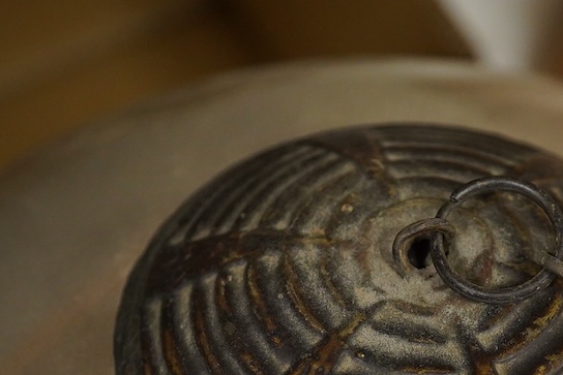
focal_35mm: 93
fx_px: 1455
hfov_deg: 21.7
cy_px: 299
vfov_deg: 14.6
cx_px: 420
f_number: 8
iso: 2500
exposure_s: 1/160
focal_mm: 30
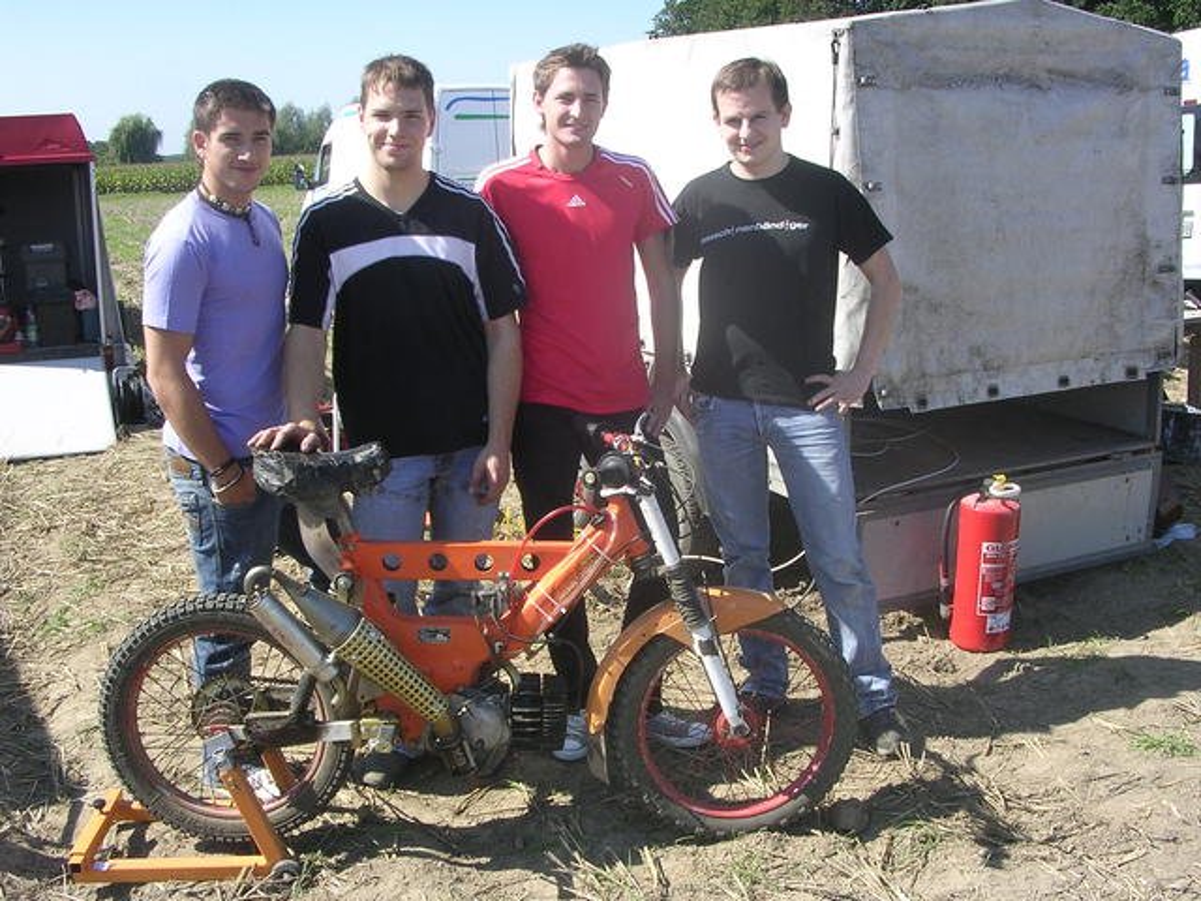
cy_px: 450
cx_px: 600
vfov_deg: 37.7
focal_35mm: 38
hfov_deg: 49.0
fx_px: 1318
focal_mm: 5.8
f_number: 5.6
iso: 100
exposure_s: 1/169
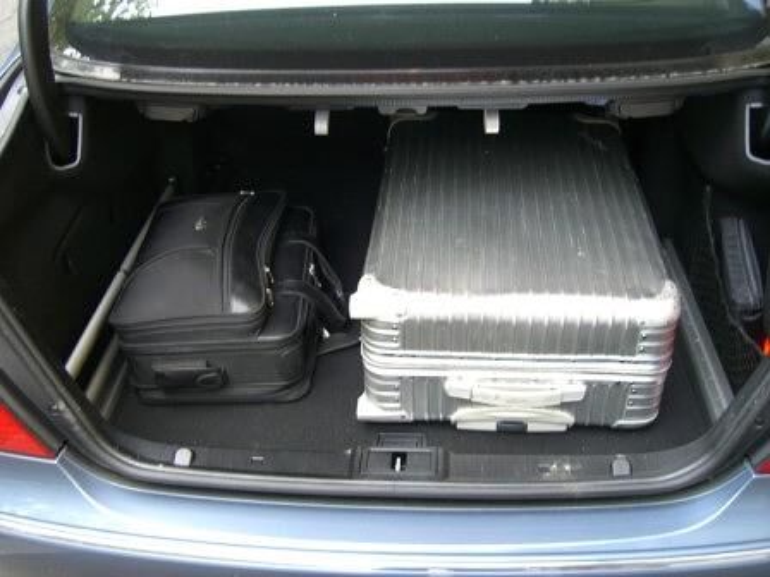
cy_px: 288
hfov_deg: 49.0
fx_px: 845
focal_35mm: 38
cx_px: 385
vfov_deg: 37.7
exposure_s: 1/25
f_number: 2.8
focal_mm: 7.9
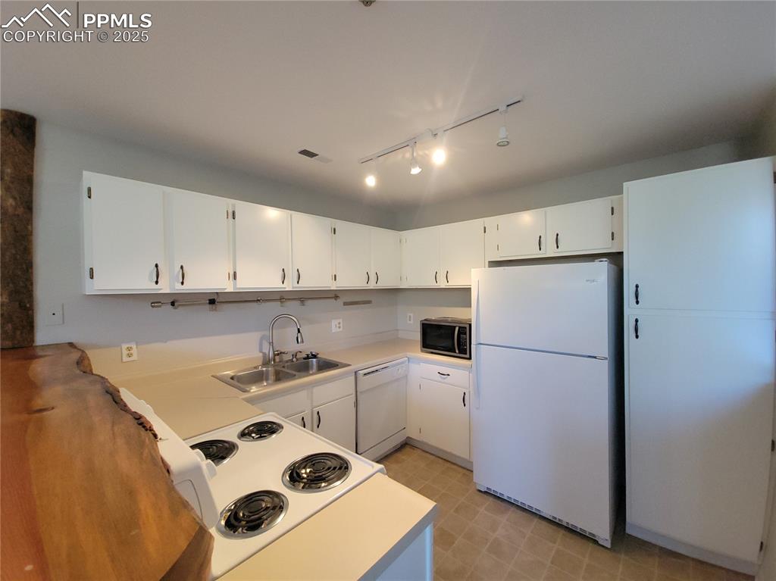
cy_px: 290
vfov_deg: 89.9
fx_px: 291
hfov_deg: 106.2
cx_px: 388
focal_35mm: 13
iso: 400
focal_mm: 2.2
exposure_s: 1/60
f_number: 2.2
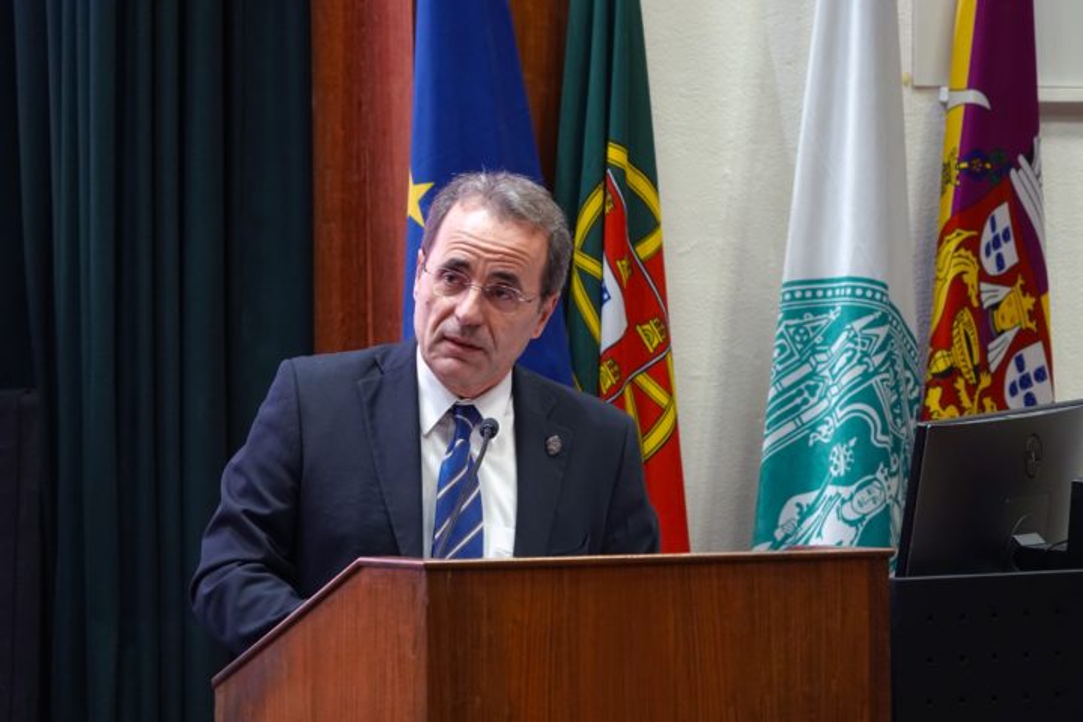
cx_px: 542
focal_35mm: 310
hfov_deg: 6.6
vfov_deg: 4.4
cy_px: 361
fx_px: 9325
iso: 800
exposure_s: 1/20
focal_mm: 113.69
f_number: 4
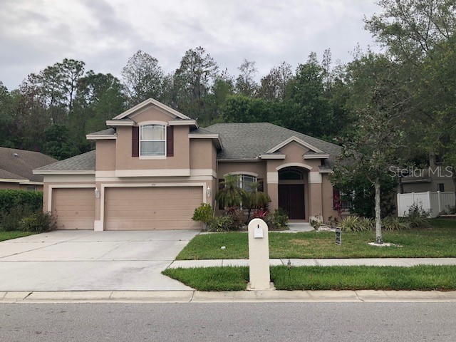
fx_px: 369
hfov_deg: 63.4
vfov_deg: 49.7
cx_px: 228
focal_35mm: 28
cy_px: 171
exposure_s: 1/1104
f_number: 1.8
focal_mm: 4
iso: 20
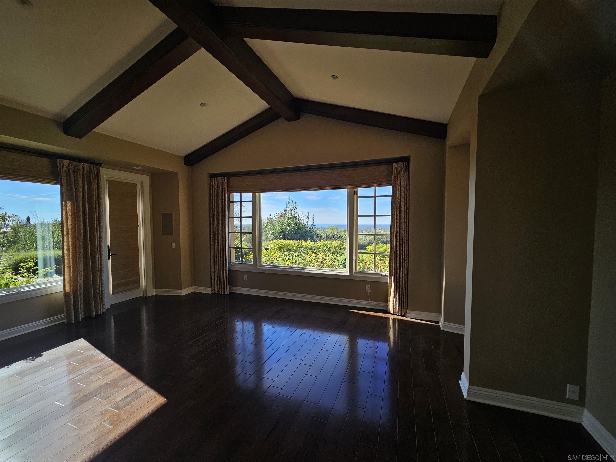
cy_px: 231
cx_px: 308
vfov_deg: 89.9
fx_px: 231
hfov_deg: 106.2
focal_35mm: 13
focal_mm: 2.2
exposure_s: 1/392
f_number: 2.2
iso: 50
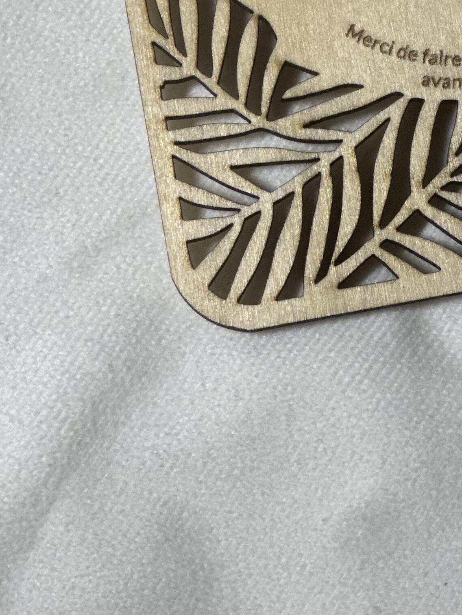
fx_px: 3647
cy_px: -162
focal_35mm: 205
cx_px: 455
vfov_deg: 9.5
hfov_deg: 7.2
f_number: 2.8
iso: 160
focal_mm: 9
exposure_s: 1/121
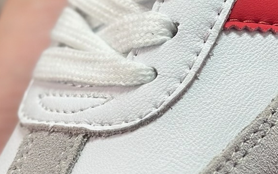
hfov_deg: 11.5
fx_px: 1371
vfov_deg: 7.2
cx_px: 260
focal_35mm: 181
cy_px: 6
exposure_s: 1/1376
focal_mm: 6.86
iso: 80
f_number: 1.78
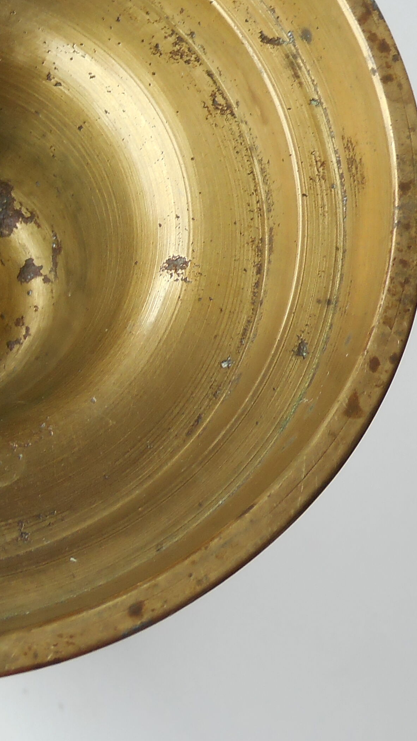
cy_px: 177
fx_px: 1317
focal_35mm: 67
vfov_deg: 30.8
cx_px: 5
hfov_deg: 17.6
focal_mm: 4.5
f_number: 3.5
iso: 80
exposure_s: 1/40
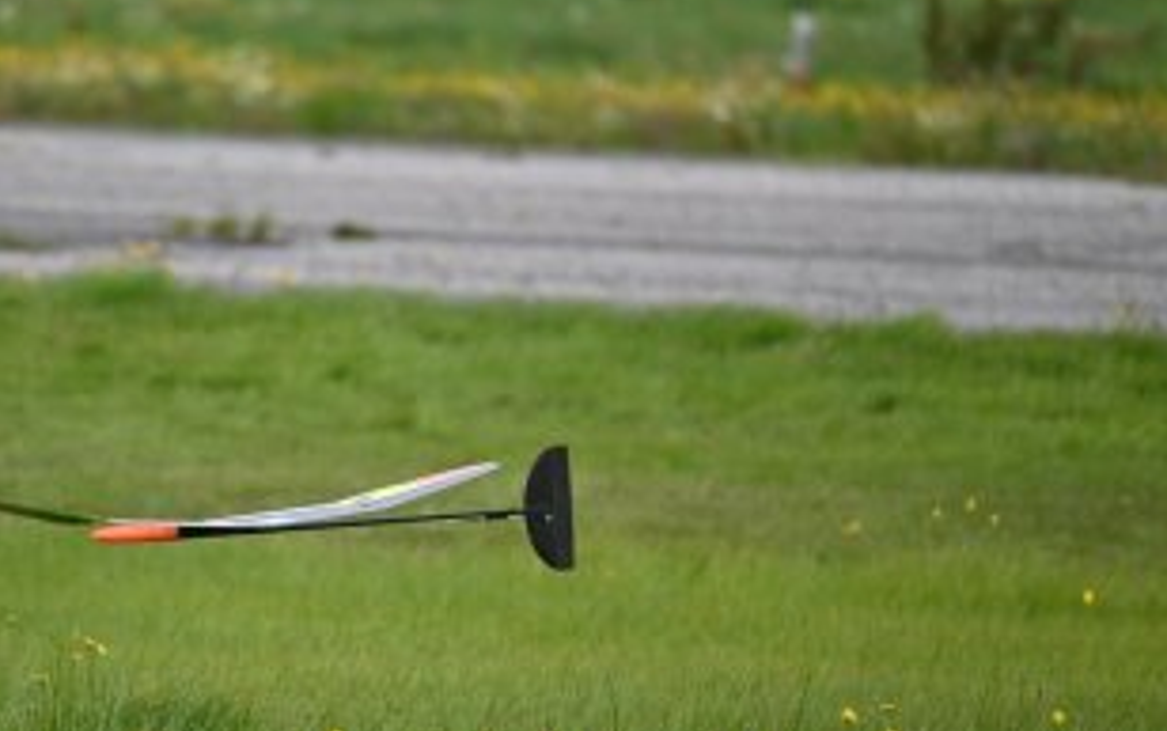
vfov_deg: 2.0
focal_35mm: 658
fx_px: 20943
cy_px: 568
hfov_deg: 3.2
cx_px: 328
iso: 320
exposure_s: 1/500
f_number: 6.3
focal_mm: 400
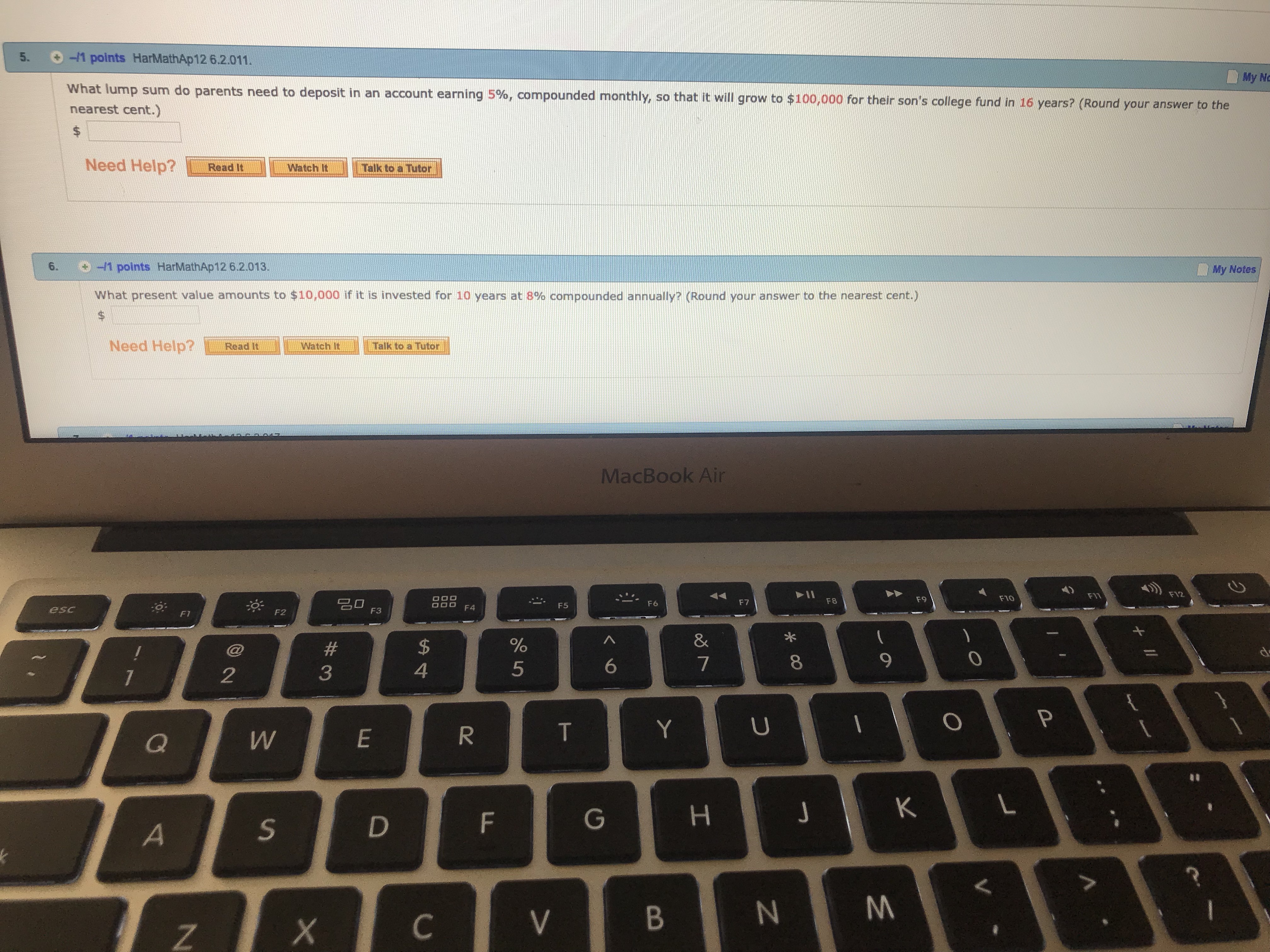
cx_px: 635
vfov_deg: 49.7
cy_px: 476
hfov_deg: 63.4
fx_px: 1027
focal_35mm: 28
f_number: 1.8
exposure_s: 1/50
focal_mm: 3.99
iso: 20
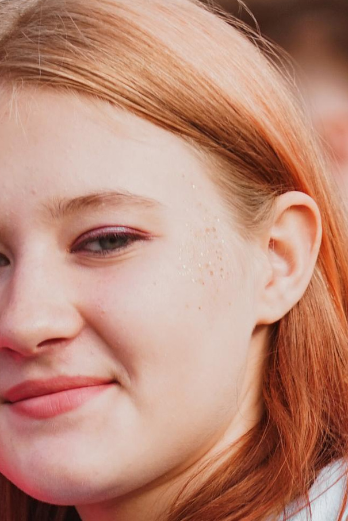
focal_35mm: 563
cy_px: 676
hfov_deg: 2.4
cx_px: -166
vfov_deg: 3.7
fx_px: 8160
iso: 125
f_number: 4
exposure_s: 1/400
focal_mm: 133
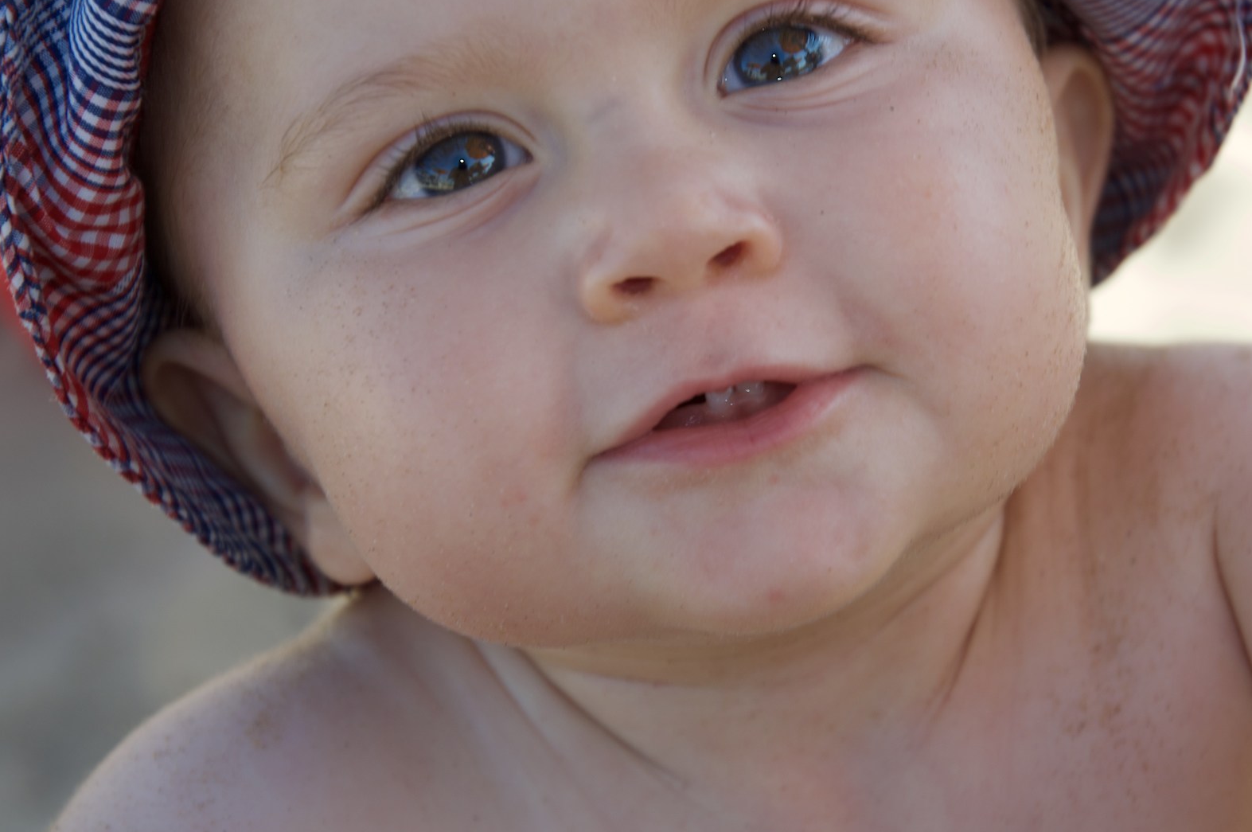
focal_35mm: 119
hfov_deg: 17.2
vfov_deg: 11.5
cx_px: 712
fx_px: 4134
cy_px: 314
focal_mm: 52
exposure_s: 1/200
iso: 100
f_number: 3.8
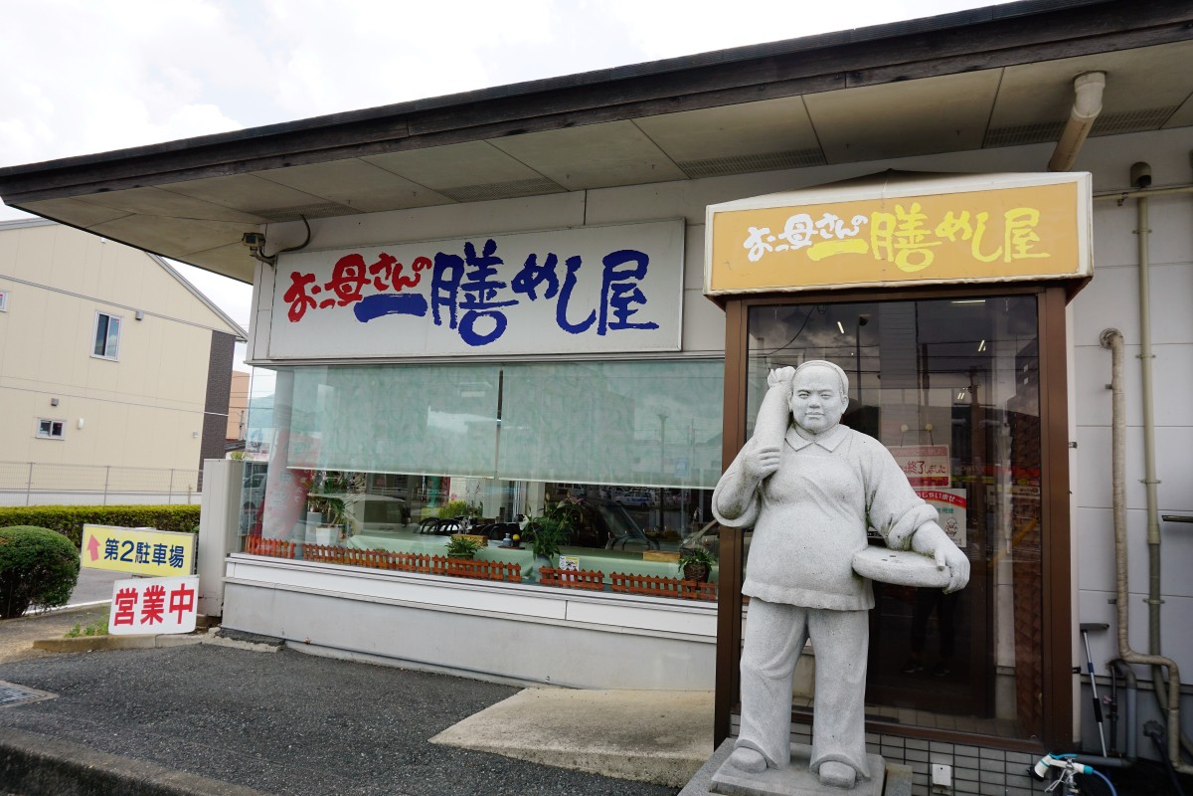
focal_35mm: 24
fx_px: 795
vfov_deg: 53.1
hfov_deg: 73.7
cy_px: 398
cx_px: 596
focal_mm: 16
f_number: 9
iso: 100
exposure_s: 1/100
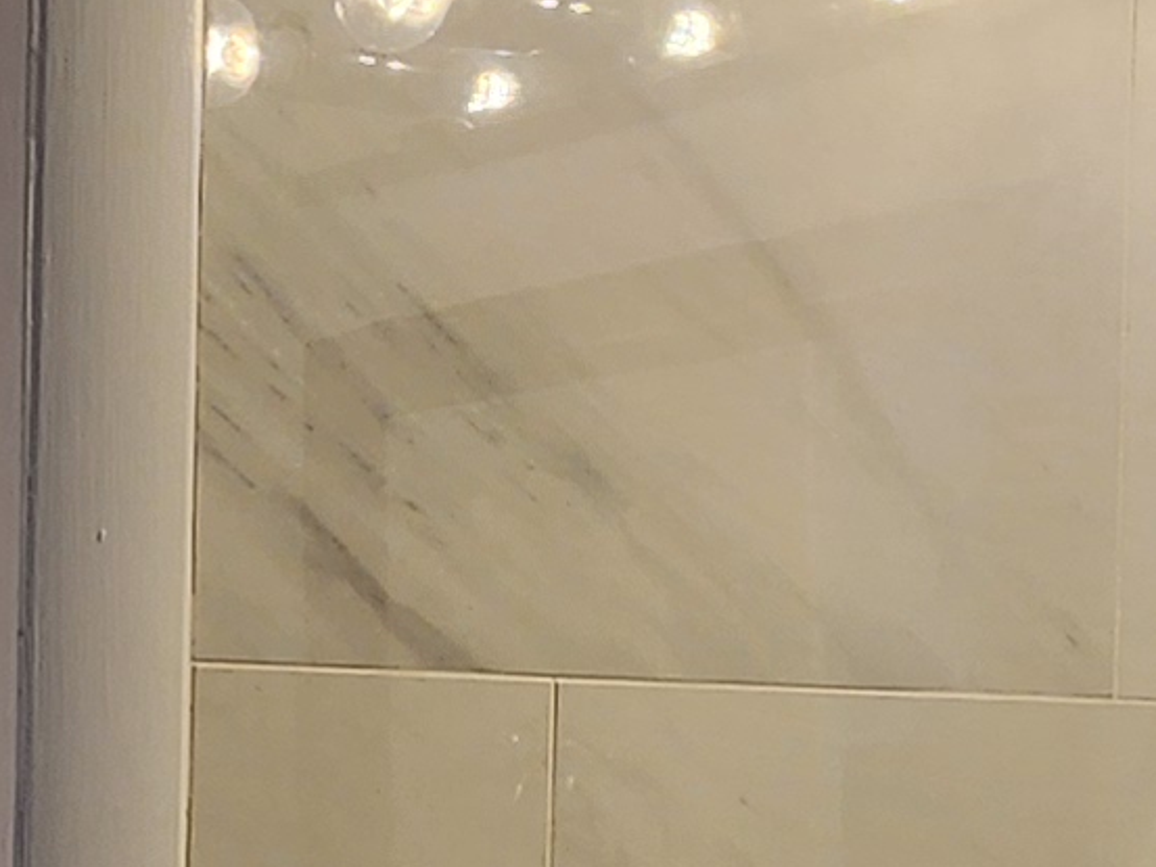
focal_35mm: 94
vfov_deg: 15.3
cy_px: 936
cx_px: -288
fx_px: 3140
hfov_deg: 19.5
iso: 80
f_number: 2.2
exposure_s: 1/120
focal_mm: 2.2
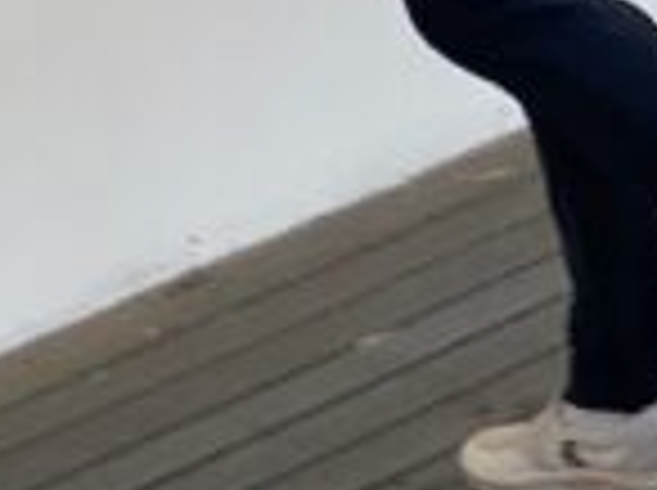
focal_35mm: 274
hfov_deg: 6.9
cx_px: 1404
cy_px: -751
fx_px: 5192
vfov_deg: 5.2
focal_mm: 6
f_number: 2
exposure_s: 1/60
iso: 160
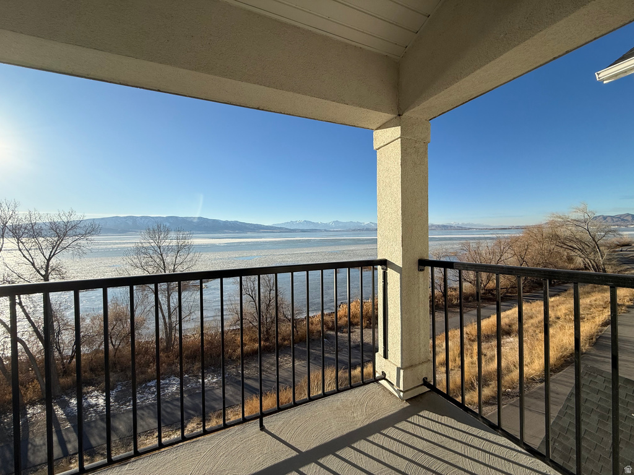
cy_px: 238
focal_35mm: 14
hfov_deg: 102.1
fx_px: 256
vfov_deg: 85.7
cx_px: 317
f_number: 2.2
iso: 50
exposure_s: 1/3289
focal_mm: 2.22
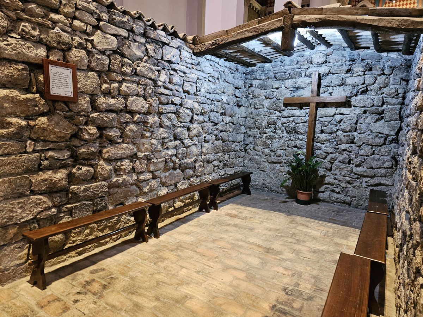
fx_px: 281
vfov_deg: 58.9
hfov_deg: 73.9
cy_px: 158
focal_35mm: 23
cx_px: 212
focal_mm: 5.4
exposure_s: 1/25
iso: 640
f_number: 1.8
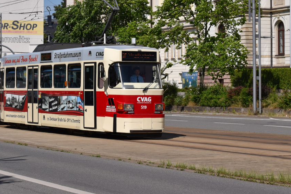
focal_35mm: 115
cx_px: 72
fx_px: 929
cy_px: 48
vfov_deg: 11.9
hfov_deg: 17.7
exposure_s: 1/1000
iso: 160
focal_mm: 50
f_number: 8
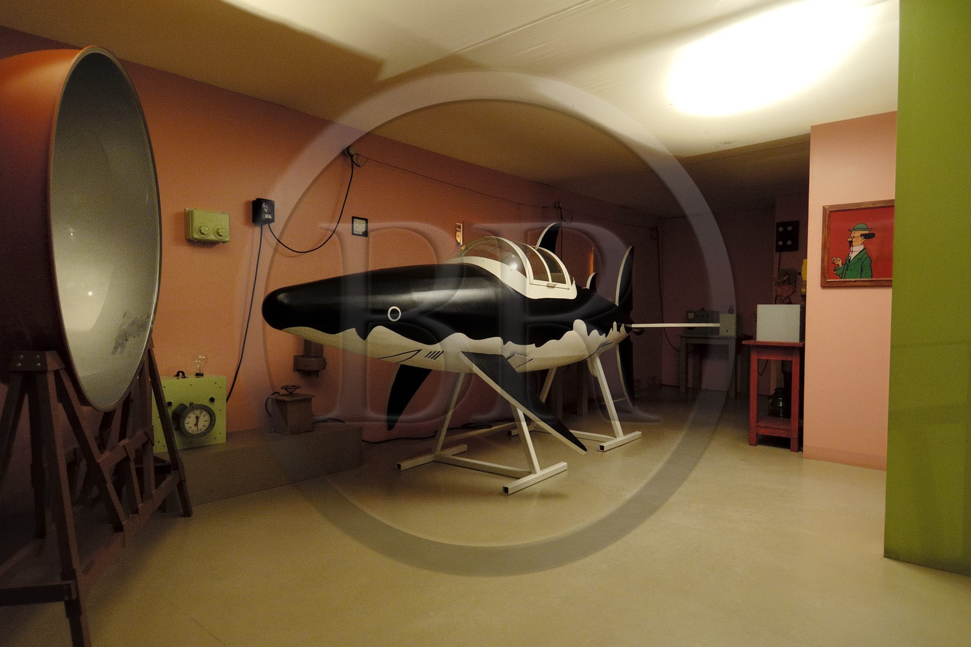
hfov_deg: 90.0
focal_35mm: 18
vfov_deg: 67.4
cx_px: 486
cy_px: 324
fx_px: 485
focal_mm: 12
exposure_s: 1/13
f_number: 4
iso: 400
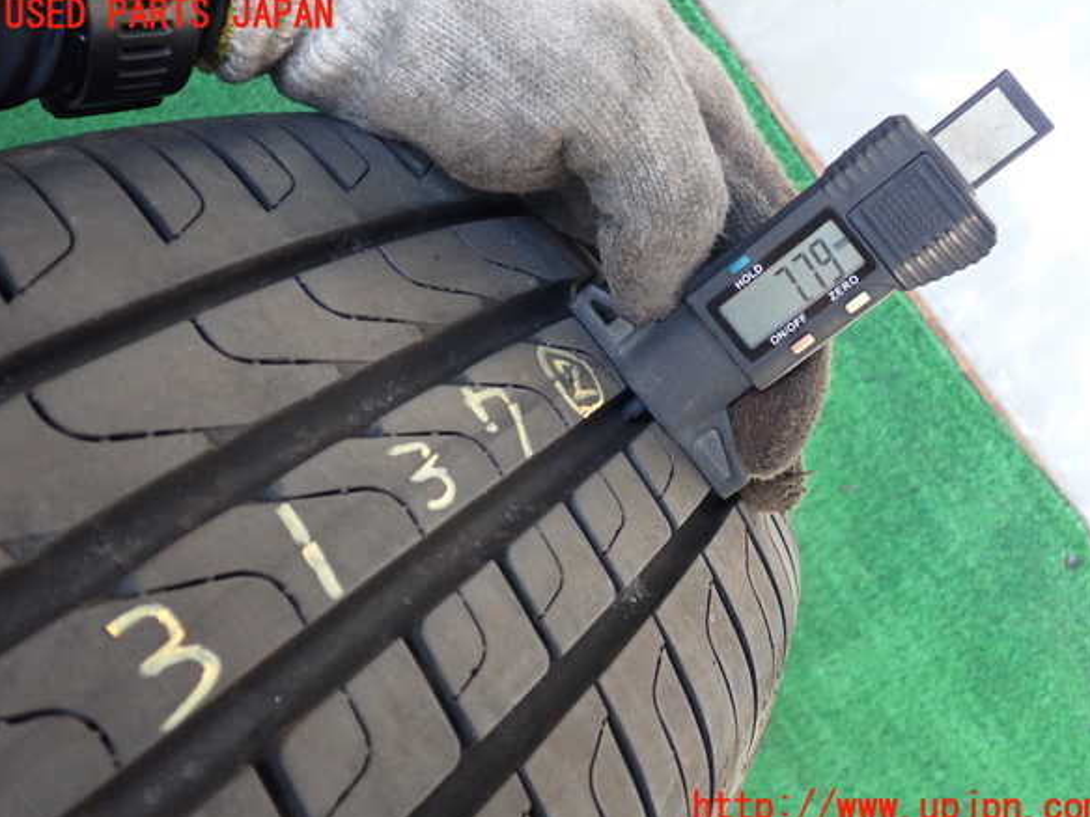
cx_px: 554
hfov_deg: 50.1
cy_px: 412
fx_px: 1165
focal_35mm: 37
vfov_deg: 38.7
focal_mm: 6.37
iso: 500
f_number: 2.5
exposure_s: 1/125
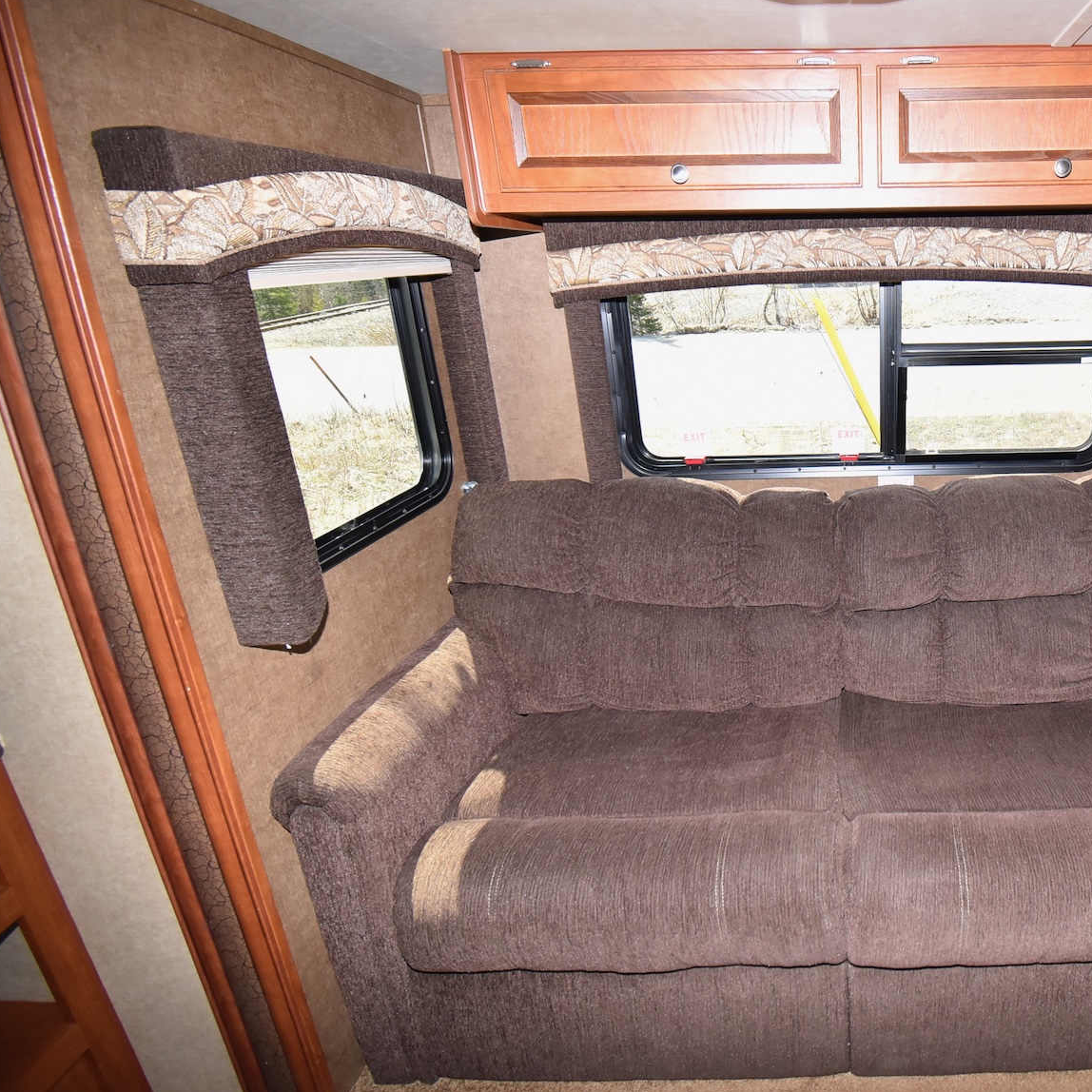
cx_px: 849
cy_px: 521
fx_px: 714
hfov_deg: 68.7
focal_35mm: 20
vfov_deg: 74.8
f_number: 5.6
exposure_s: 1/125
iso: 800
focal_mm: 10
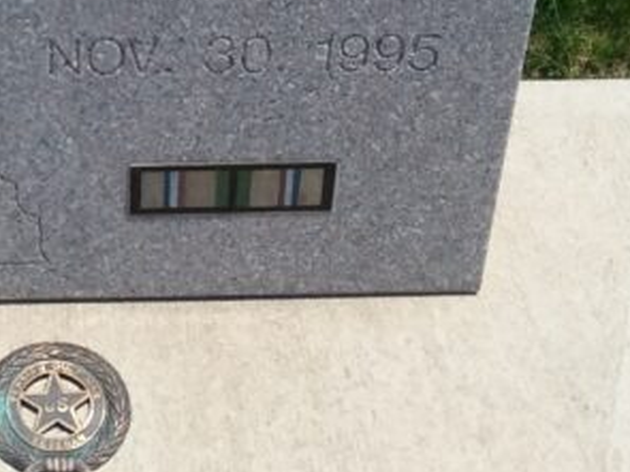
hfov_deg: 30.7
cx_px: 23
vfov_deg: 24.5
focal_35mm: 59
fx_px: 1073
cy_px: 105
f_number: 1.9
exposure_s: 1/1374
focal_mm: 2.47
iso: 40
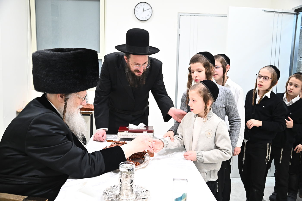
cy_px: 100
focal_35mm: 35
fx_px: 293
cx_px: 151
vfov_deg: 37.8
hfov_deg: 54.5
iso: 3200
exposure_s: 1/160
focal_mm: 35
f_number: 4
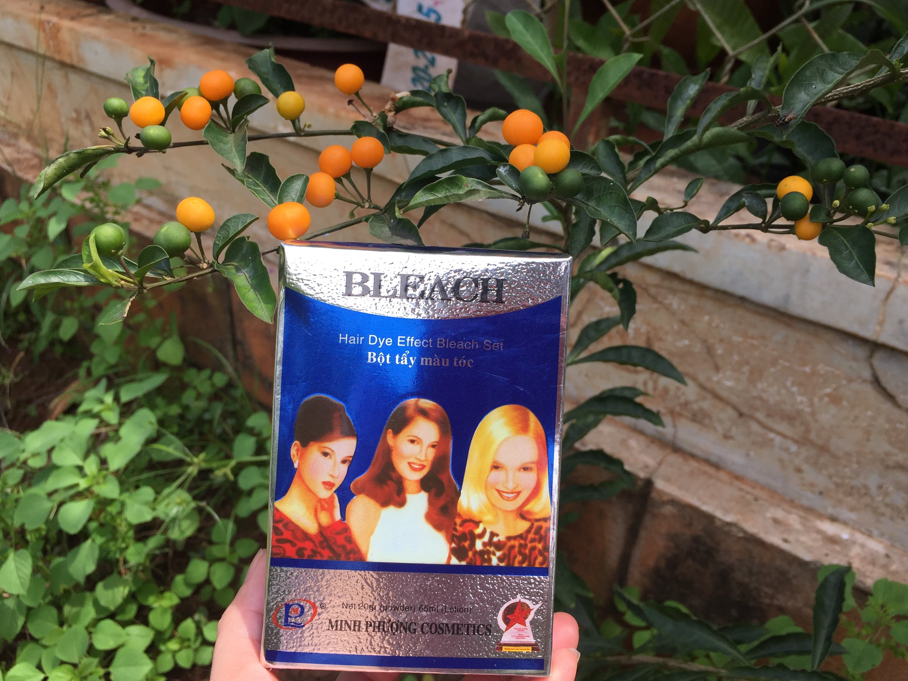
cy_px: 345
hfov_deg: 60.0
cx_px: 451
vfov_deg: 46.8
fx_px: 787
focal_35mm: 30
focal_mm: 4.15
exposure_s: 1/964
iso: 32
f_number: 2.2
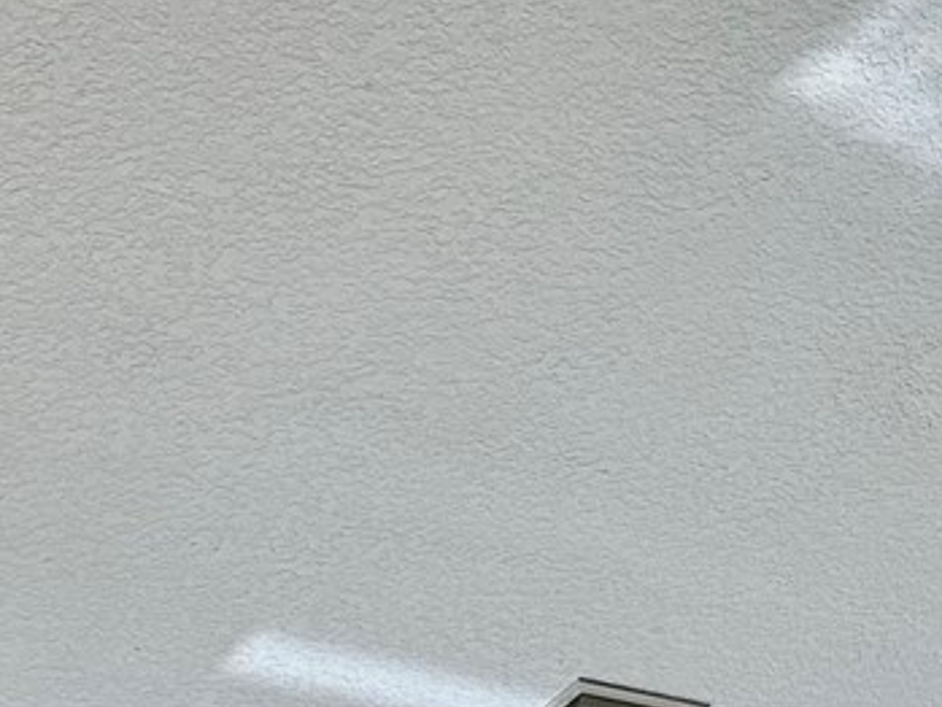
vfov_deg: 11.6
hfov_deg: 17.7
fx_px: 2994
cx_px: 167
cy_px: 1557
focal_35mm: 110
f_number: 1.78
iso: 80
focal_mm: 6.86
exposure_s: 1/357
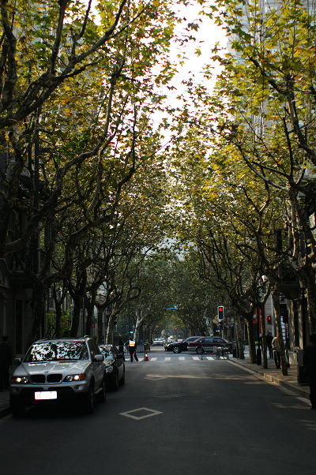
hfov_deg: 25.7
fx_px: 693
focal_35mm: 52
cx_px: 158
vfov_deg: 37.9
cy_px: 238
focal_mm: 35
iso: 200
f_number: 2
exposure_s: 1/6400
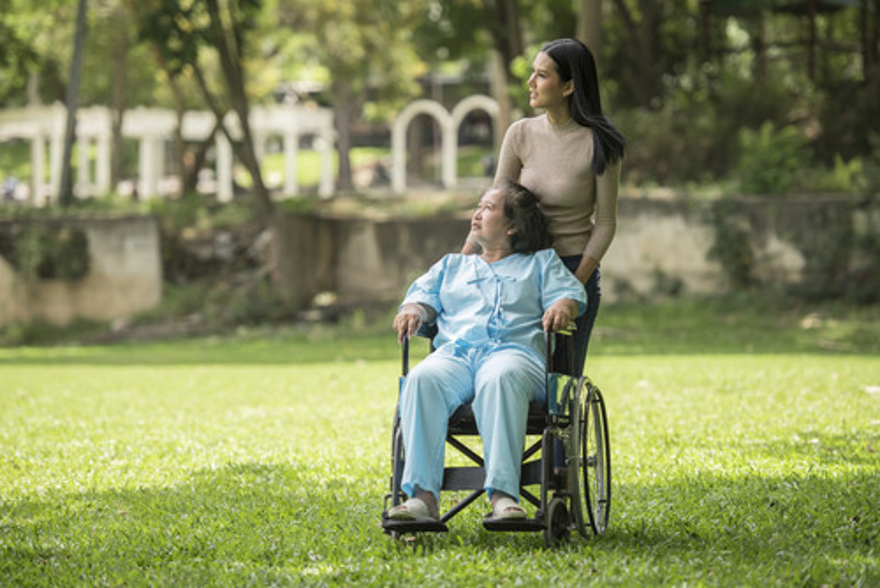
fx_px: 3302
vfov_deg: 10.2
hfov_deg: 15.2
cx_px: 440
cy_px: 294
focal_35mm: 135
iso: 250
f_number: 2.8
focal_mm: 135
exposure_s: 1/640
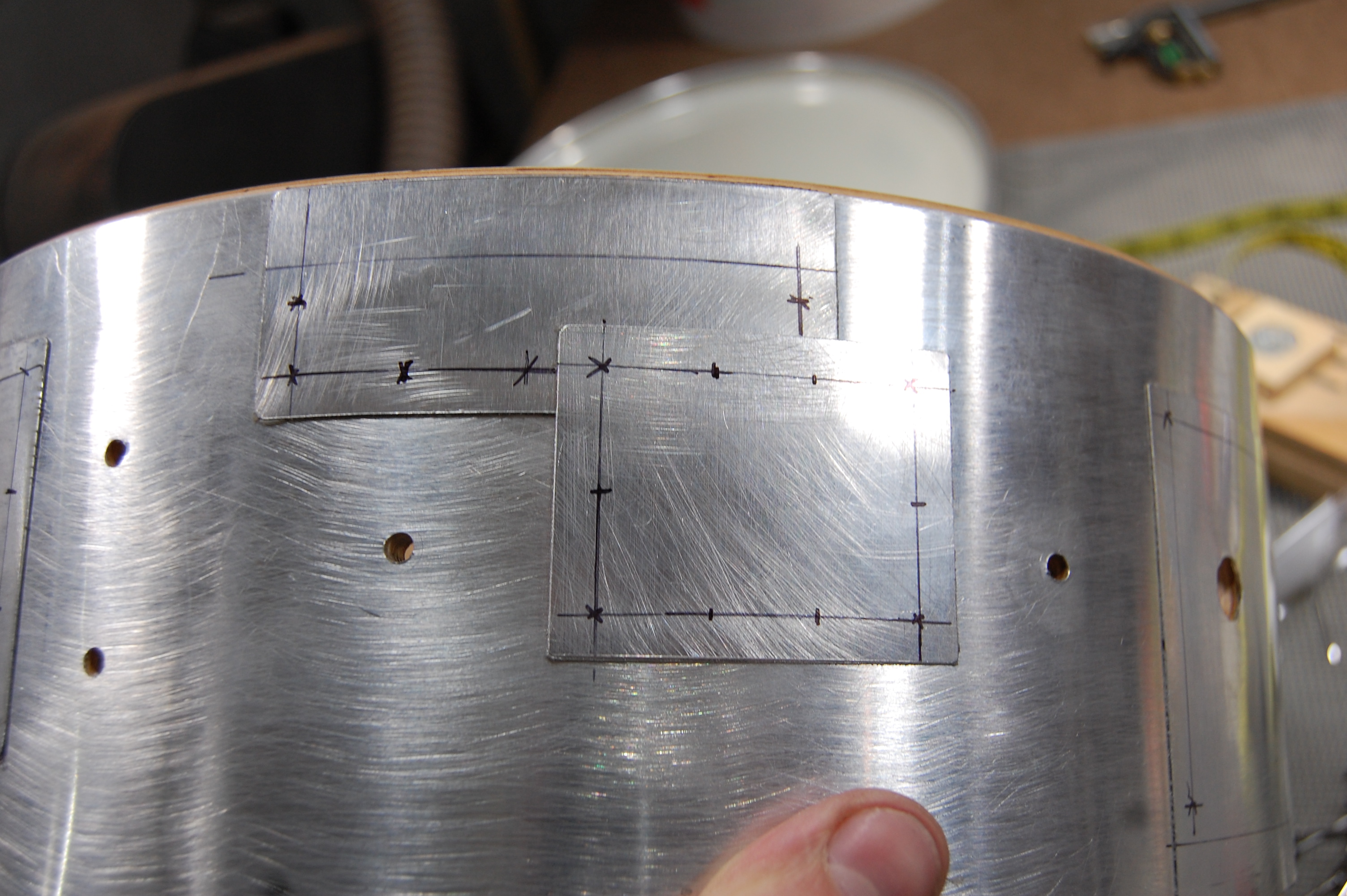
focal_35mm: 34
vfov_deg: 38.3
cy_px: 448
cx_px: 674
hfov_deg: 55.1
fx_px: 1290
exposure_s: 1/80
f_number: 4.5
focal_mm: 23
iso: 400
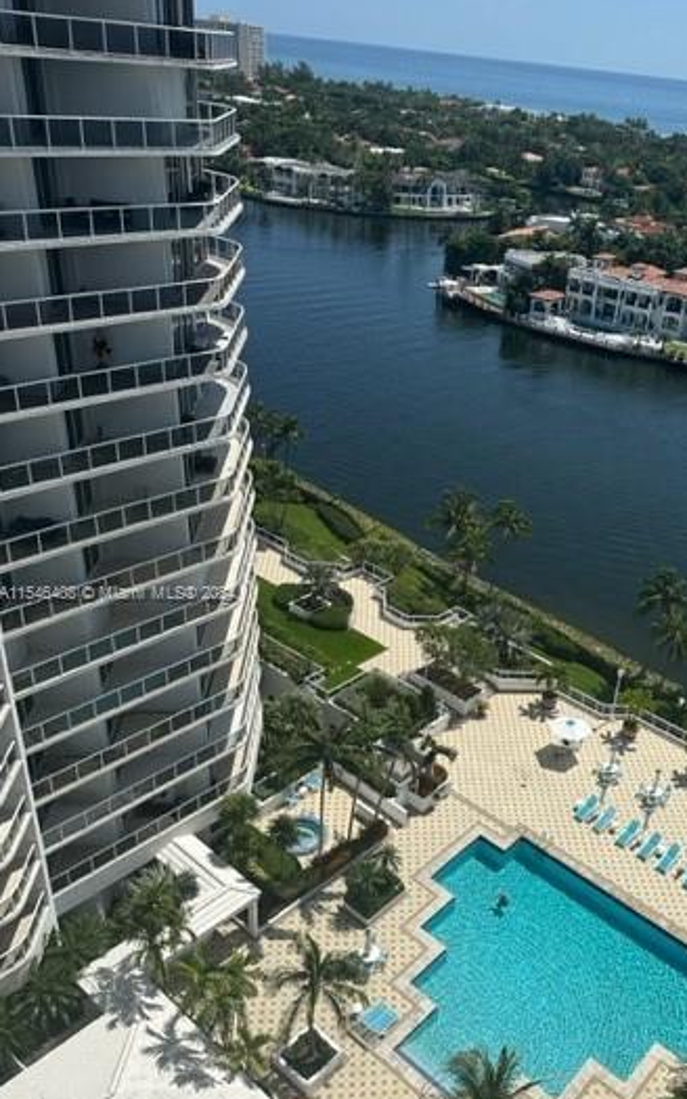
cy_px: 595
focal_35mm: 31
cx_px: 498
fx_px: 929
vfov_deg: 61.2
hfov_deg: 39.7
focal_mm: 6.86
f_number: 1.78
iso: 80
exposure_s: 1/8929
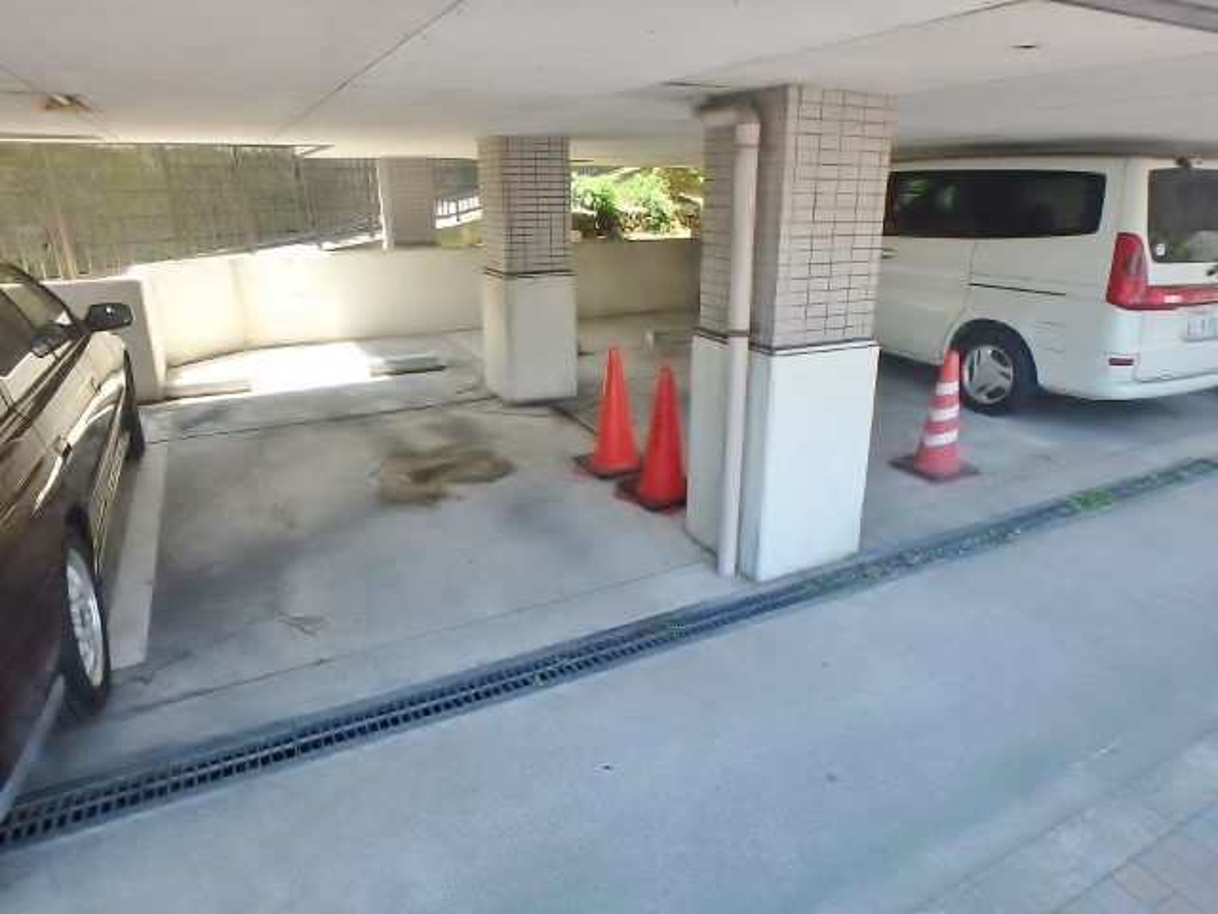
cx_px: 609
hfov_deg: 79.0
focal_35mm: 21
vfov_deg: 63.4
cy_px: 457
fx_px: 739
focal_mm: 3.7
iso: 125
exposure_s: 1/125
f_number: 3.5
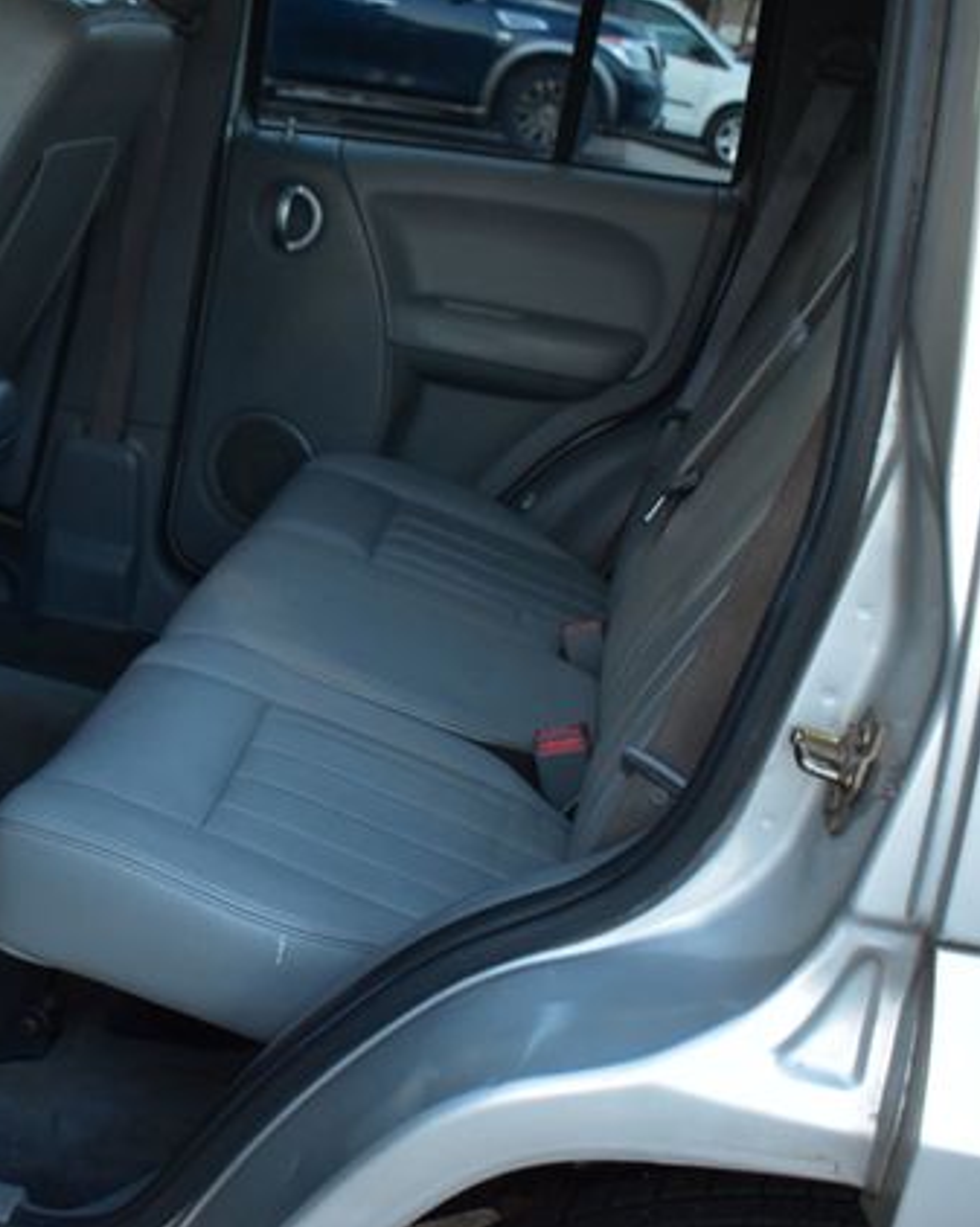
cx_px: 206
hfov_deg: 31.3
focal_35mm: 47
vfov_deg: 39.6
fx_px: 1706
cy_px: 616
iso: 1600
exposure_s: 1/15
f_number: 4
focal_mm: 22
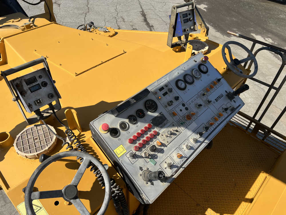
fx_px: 215
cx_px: 143
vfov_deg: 53.1
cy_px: 108
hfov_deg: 67.3
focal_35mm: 26
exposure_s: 1/3831
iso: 50
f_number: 1.5
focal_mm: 5.7
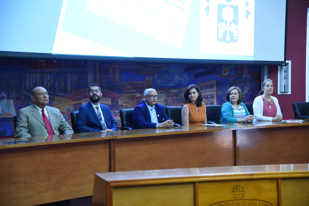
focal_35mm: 65
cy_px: 103
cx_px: 154
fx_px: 558
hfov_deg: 31.0
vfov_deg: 20.9
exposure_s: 1/10
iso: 1600
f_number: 4
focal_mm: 65
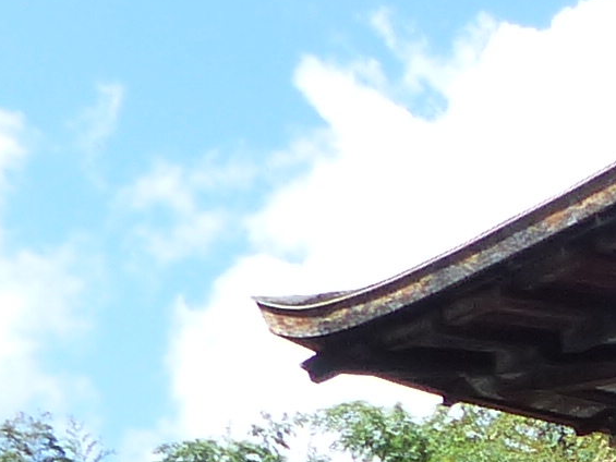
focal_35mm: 177
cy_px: 756
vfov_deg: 8.2
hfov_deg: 10.1
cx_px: 1354
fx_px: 3150
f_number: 4
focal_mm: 4.5
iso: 160
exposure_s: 1/400
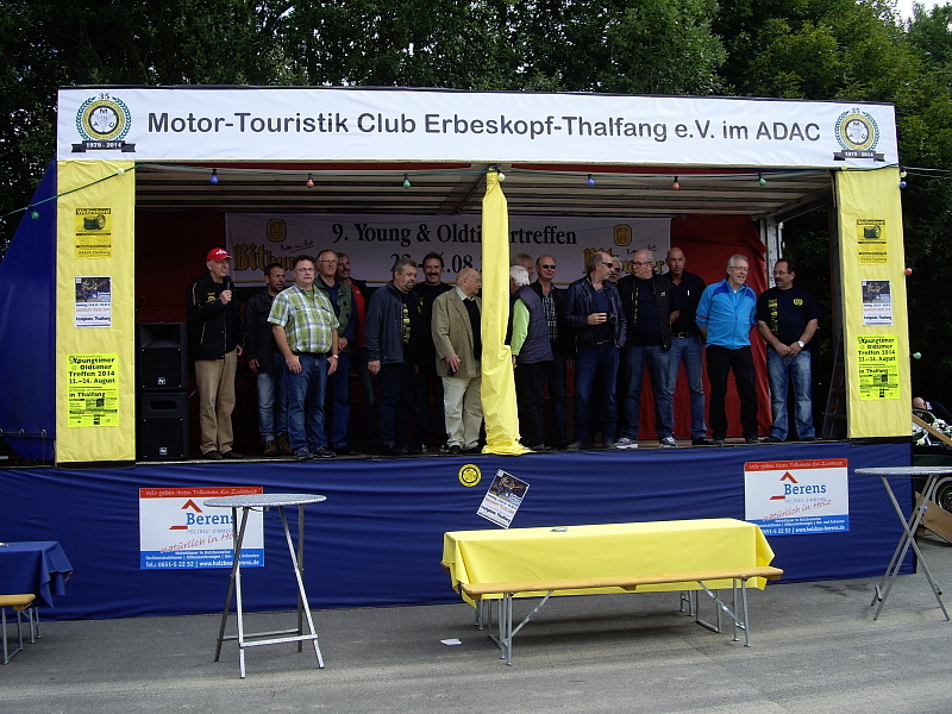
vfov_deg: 37.7
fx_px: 1045
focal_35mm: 38
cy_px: 357
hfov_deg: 49.0
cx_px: 476
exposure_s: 1/80
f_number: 5.6
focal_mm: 7.9
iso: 50
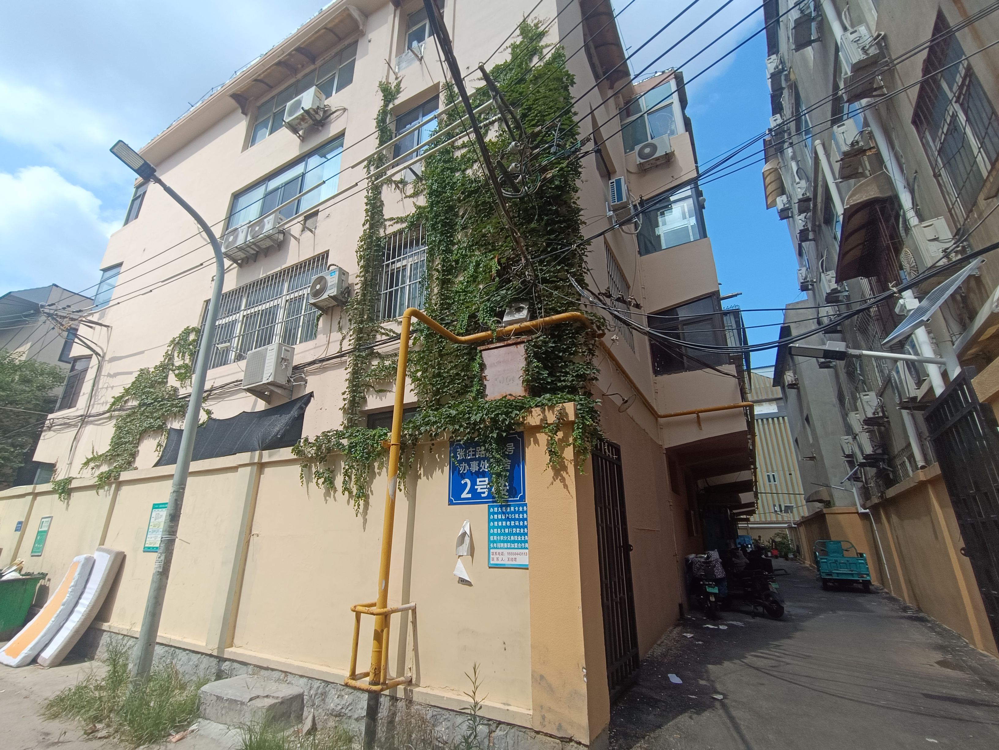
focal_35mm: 16
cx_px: 500
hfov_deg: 94.5
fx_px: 462
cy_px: 375
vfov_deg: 78.1
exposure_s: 1/1083
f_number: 2.2
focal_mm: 1.66
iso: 52
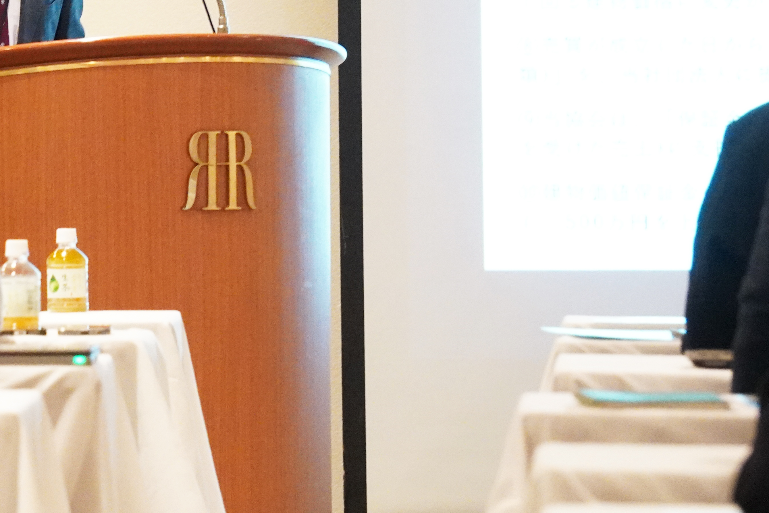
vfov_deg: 3.5
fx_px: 8331
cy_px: -24
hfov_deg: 5.3
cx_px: 55
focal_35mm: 390
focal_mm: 116
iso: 6400
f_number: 5.6
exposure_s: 1/40
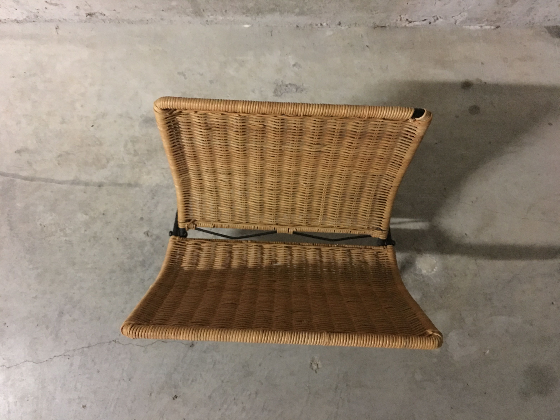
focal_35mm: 29
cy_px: 210
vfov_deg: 48.2
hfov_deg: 61.7
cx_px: 280
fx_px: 469
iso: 125
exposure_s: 1/4
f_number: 2.2
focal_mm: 4.15
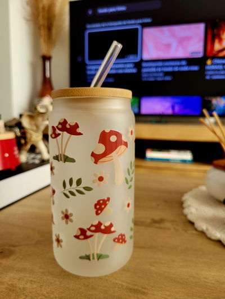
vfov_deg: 67.3
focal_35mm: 26
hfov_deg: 53.1
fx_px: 225
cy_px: 150
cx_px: 112
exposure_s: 1/120
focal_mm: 5.4
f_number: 1.8
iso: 50
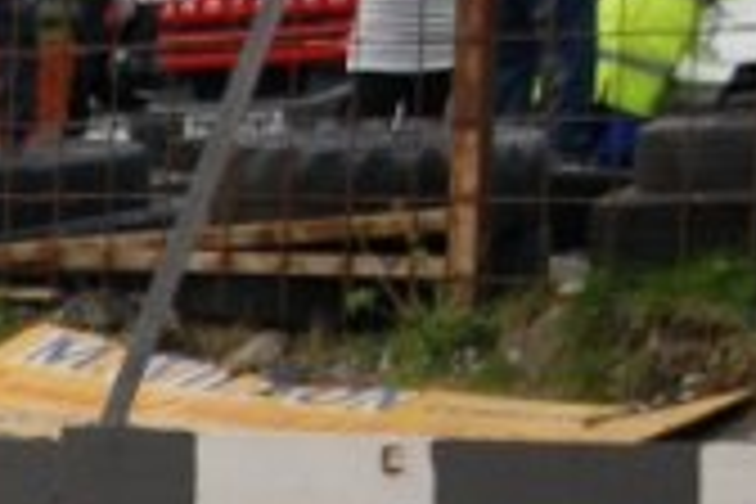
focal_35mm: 194
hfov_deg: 10.1
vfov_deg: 6.9
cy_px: 819
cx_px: -554
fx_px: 4074
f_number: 4.5
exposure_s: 1/1000
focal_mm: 34
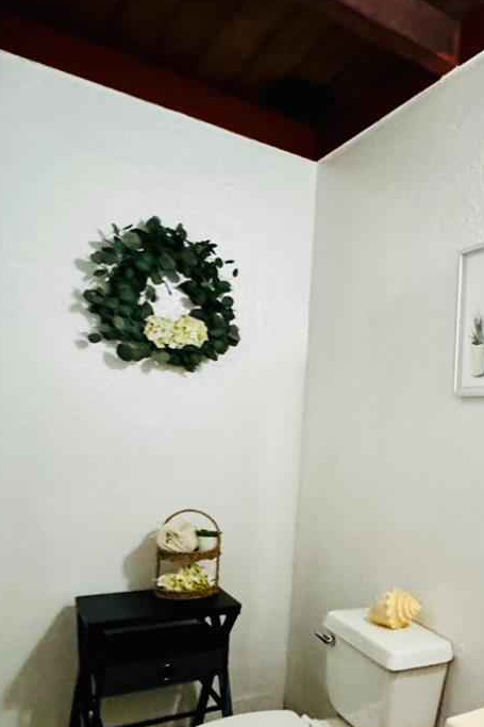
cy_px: 444
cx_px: 516
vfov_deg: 58.2
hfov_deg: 35.8
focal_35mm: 32
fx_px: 646
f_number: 2.2
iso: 1000
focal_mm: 2.22
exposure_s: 1/60
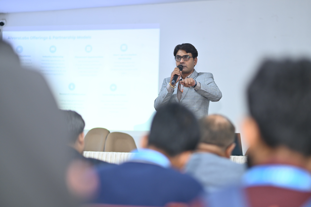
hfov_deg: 23.9
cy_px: 104
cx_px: 156
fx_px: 734
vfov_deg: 16.1
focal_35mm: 85
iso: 640
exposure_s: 1/100
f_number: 2.2
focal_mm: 85
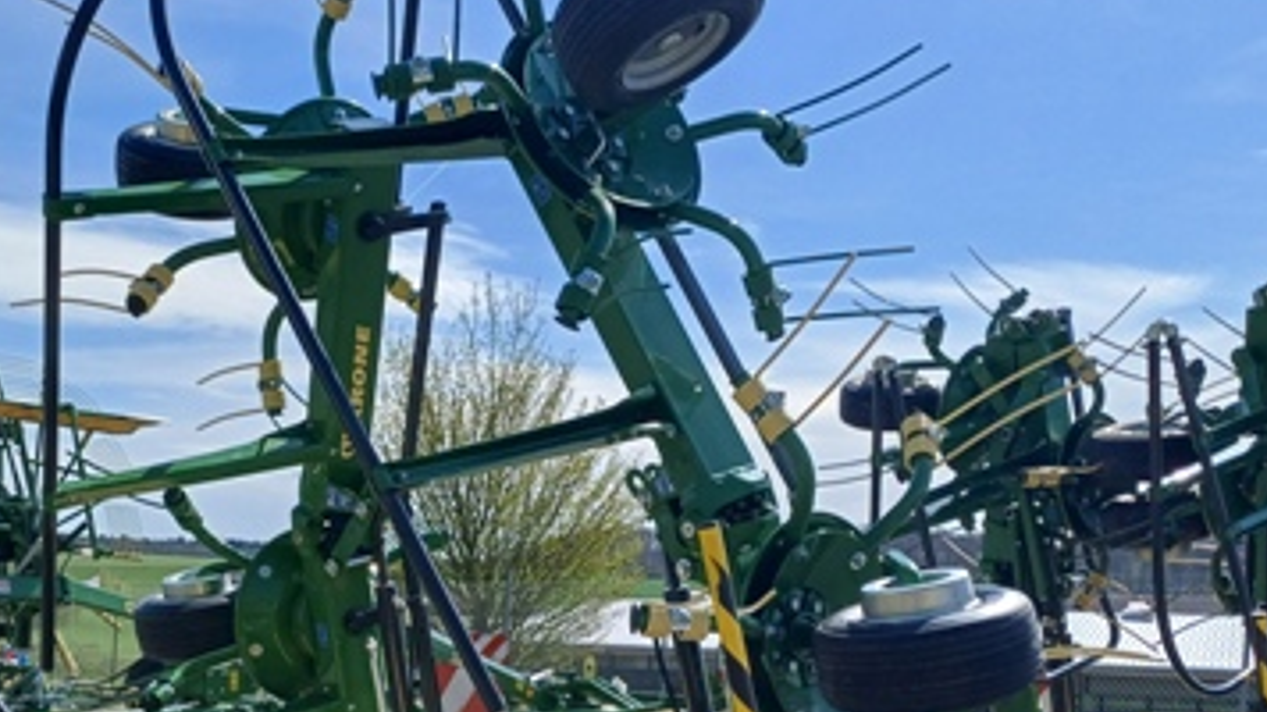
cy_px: 687
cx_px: 456
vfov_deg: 23.5
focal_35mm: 49
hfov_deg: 41.7
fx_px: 1646
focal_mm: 4.65
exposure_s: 1/1565
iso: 50
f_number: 1.8
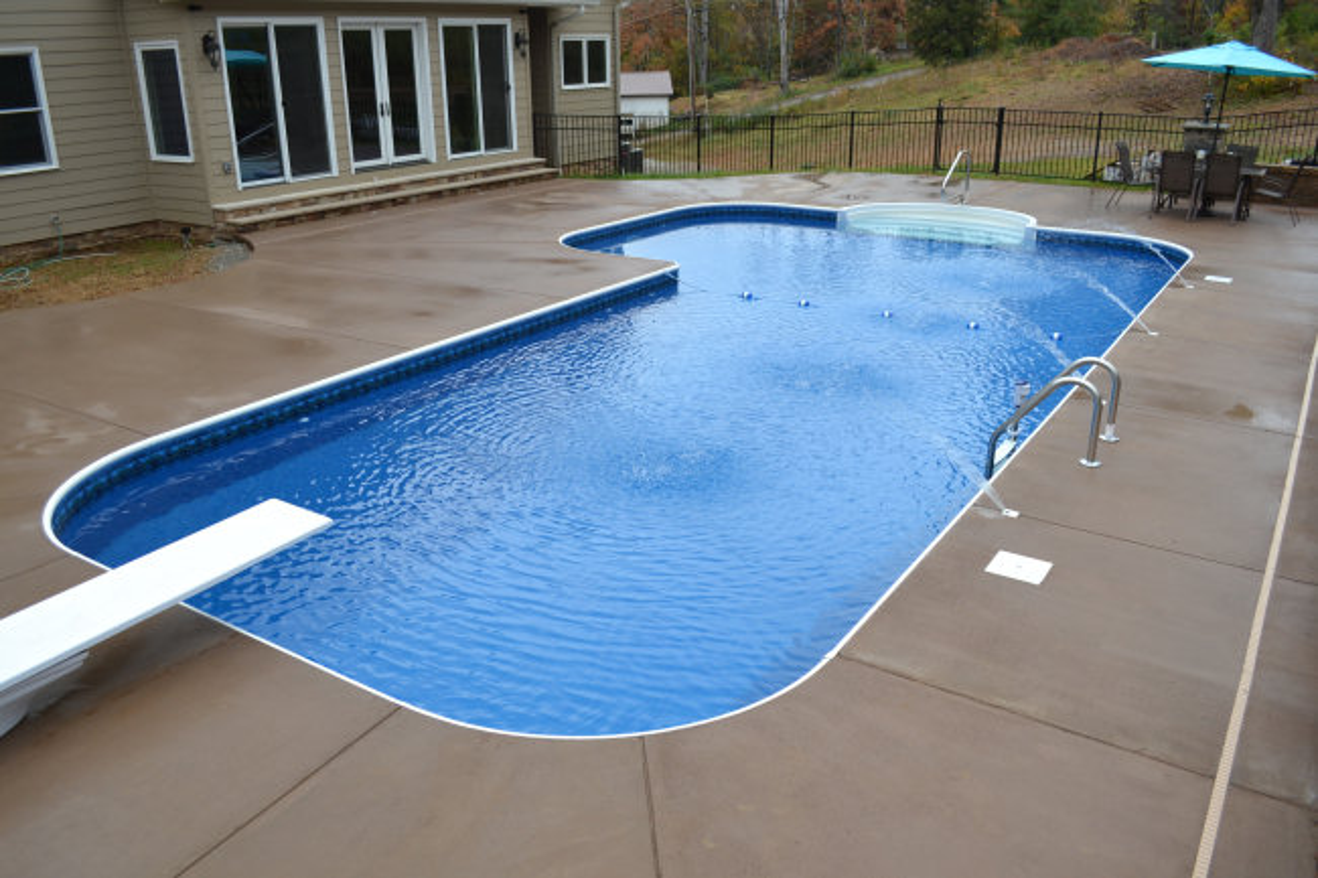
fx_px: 988
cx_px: 659
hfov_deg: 67.4
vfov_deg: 47.9
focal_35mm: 27
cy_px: 439
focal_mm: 18
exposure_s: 1/125
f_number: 5.6
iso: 220
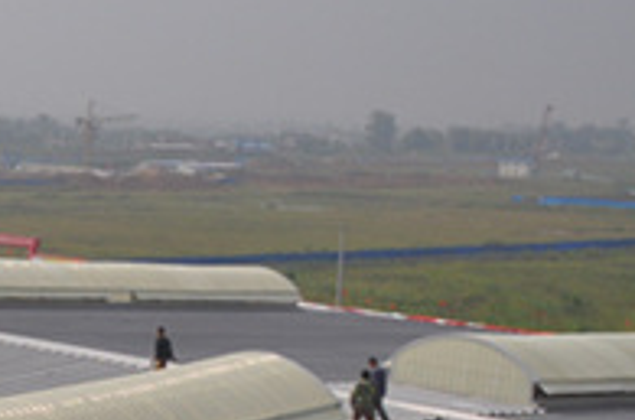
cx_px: -475
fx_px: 1707
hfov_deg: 17.5
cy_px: 221
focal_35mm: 97
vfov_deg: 14.0
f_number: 10
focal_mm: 18
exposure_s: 1/400
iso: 200
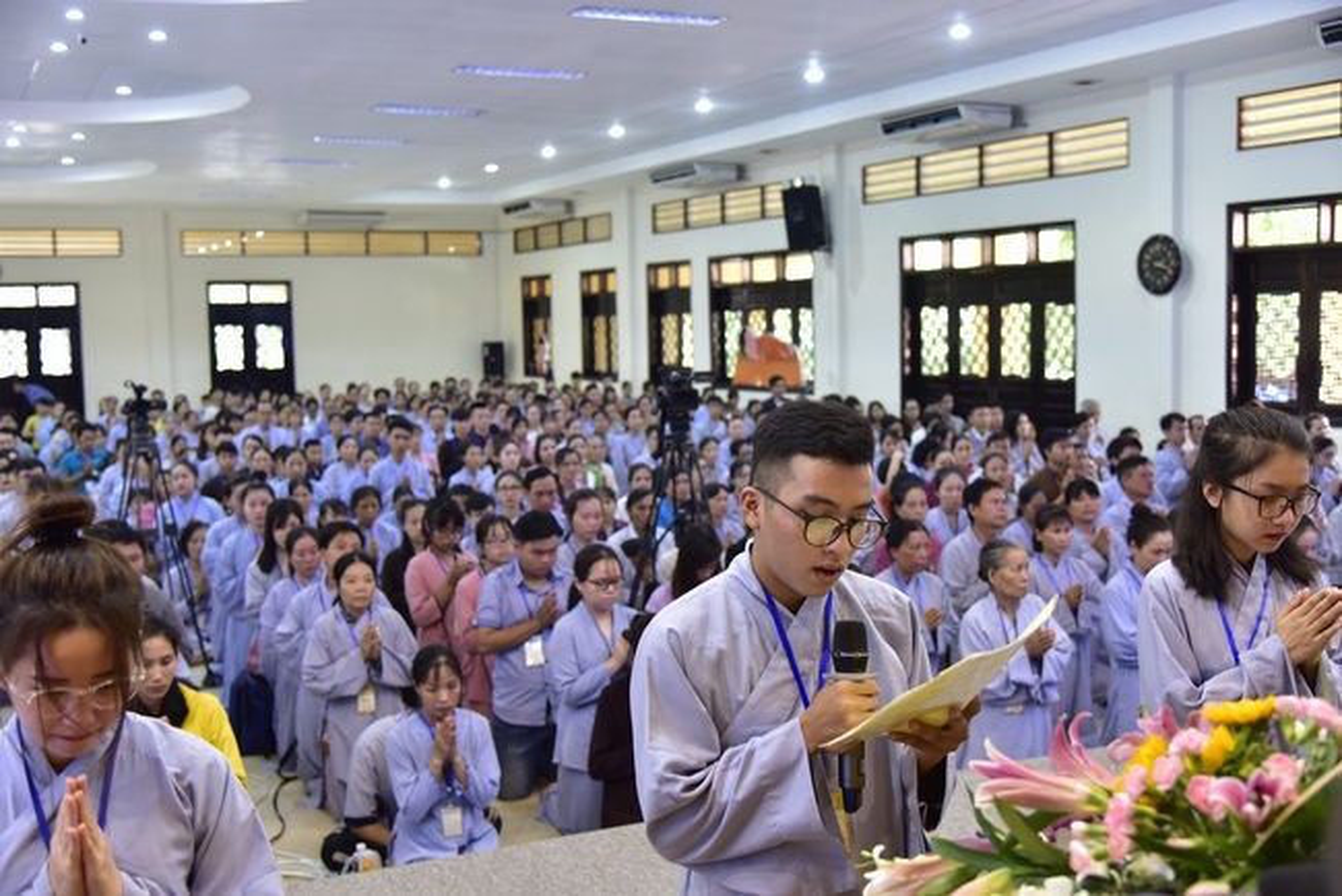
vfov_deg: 35.1
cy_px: 448
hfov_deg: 50.7
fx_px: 1417
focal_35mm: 38
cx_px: 671
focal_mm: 38
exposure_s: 1/50
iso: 1250
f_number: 4
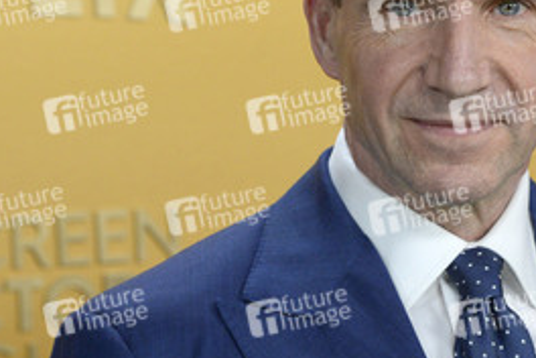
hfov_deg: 9.6
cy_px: 59
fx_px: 3171
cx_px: 447
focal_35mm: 213
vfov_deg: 6.4
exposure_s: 1/250
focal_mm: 125
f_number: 6.3
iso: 2500
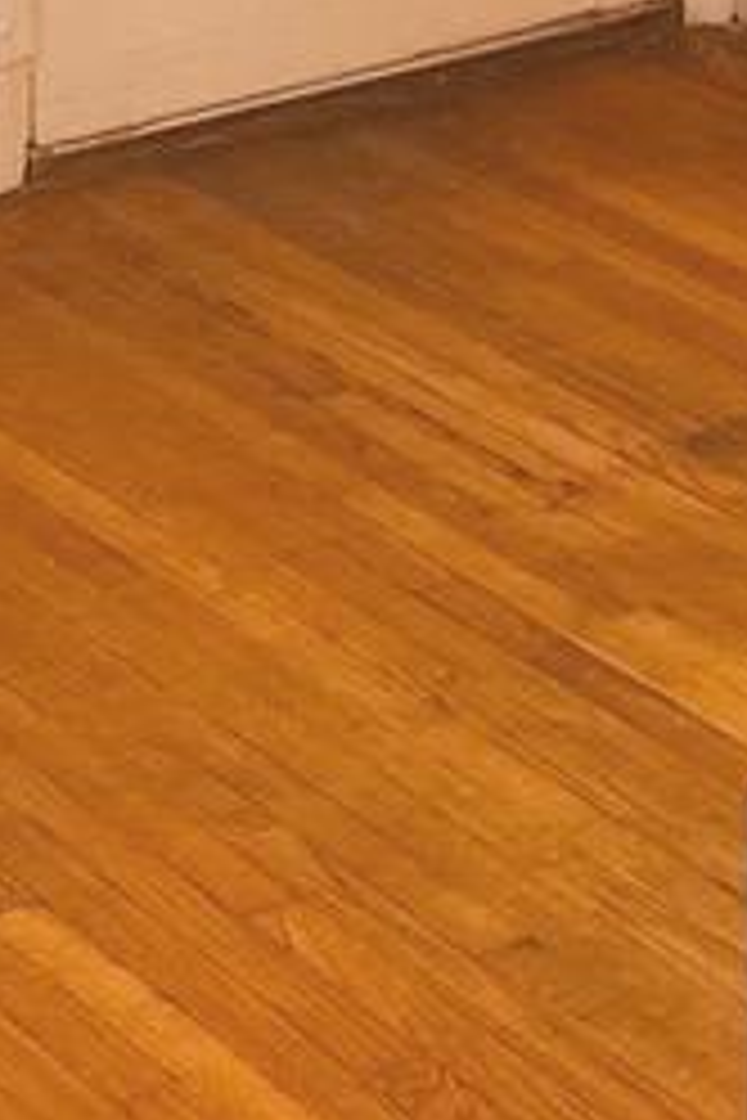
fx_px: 4793
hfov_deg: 8.8
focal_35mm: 154
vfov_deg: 12.8
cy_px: -382
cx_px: -162
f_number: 1.78
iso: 250
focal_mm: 6.86
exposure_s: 1/65
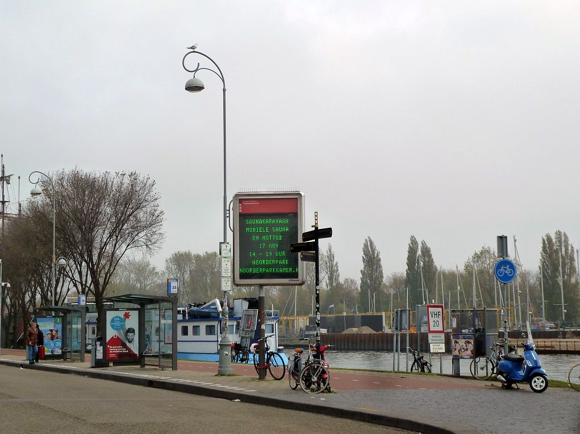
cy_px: 217
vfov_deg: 23.2
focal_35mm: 63
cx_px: 290
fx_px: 1055
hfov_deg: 30.8
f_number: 4
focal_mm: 10.3
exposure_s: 1/400
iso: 125
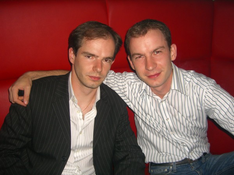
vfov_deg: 37.7
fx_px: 257
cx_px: 117
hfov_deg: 49.0
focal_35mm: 38
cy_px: 88
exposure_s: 1/60
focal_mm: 7.9
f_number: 2.8
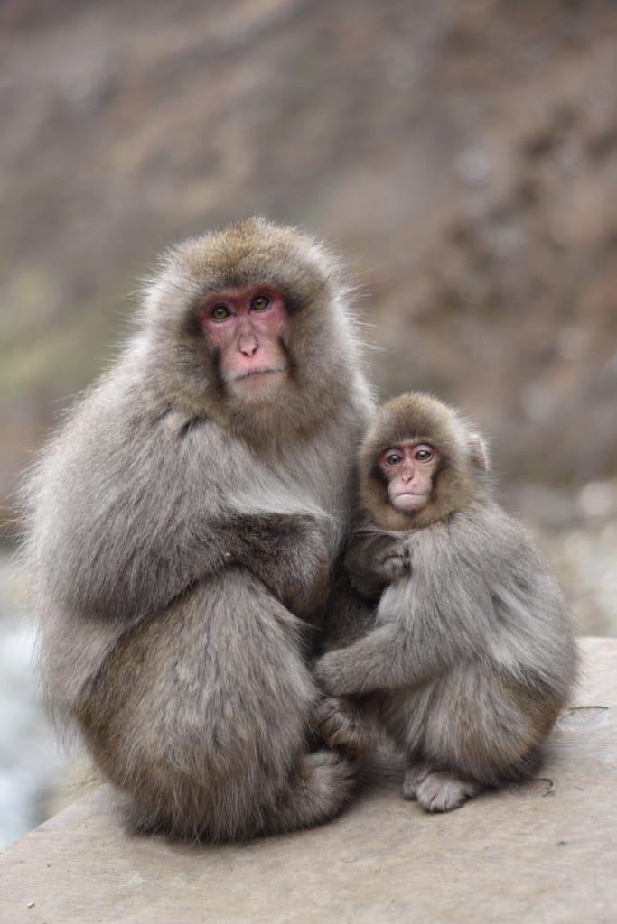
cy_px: 462
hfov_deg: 18.2
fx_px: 1927
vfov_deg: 27.0
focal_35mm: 75
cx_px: 308
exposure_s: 1/500
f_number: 1.8
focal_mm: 50
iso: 100
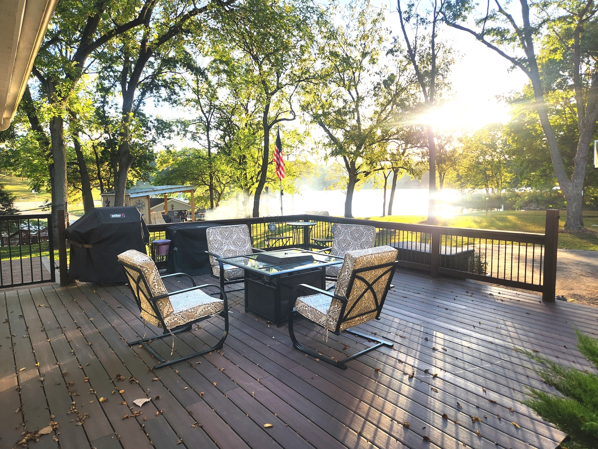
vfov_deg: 58.9
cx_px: 299
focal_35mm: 23
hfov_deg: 73.9
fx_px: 397
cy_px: 224
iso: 20
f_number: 1.8
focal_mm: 5.4
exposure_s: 1/268
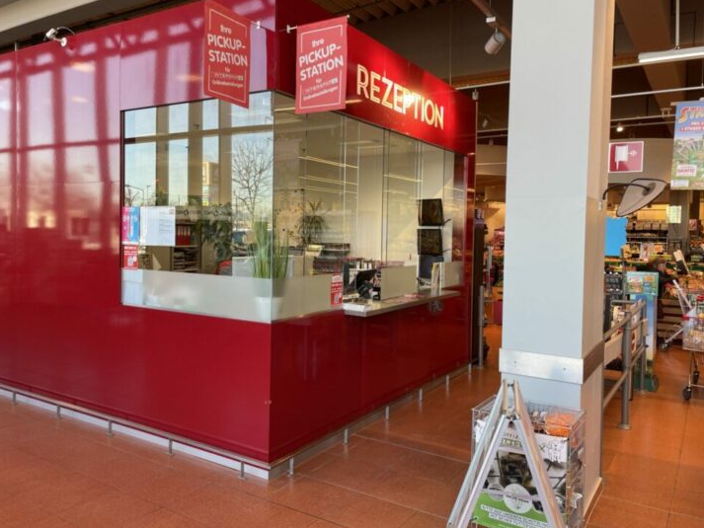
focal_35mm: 28
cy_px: 249
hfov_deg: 63.4
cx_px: 342
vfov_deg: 49.7
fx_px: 570
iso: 40
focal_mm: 4.2
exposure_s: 1/100
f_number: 1.6
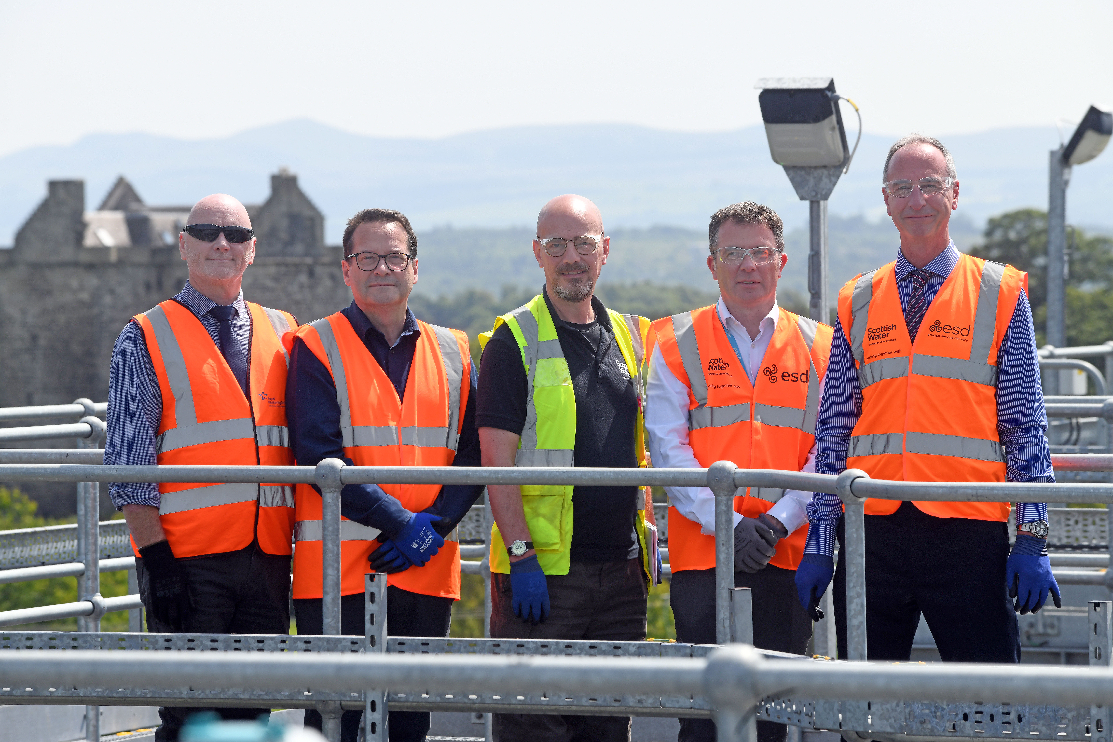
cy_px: 371
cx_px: 556
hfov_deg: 10.3
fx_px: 6183
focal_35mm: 200
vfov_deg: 6.9
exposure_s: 1/250
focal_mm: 200
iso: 200
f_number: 11
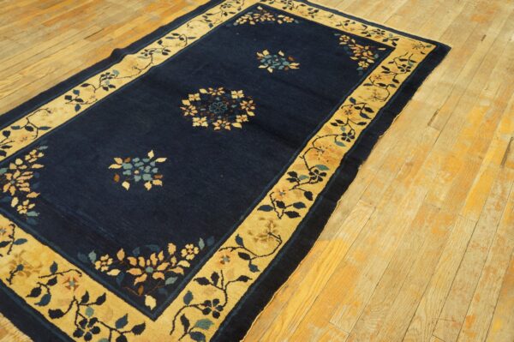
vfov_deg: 41.6
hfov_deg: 59.5
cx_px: 257
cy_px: 171
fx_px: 449
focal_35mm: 32
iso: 1000
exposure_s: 1/60
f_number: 4
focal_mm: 21
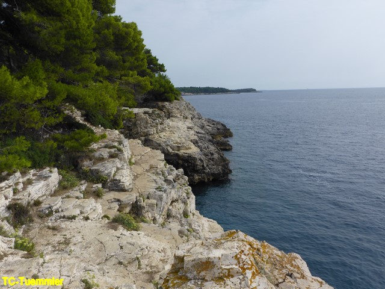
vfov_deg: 49.7
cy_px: 144
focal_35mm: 28
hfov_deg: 63.4
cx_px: 192
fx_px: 311
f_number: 3.3
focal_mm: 4.9
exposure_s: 1/160
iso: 80
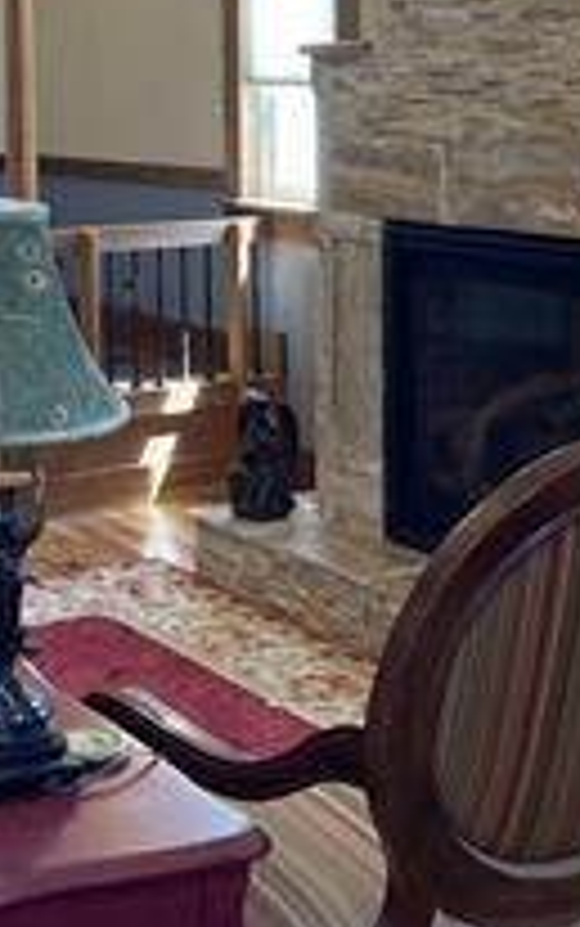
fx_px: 1743
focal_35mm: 69
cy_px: 81
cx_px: 85
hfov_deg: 18.7
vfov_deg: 28.5
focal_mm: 3.99
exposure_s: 1/60
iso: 250
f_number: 1.8
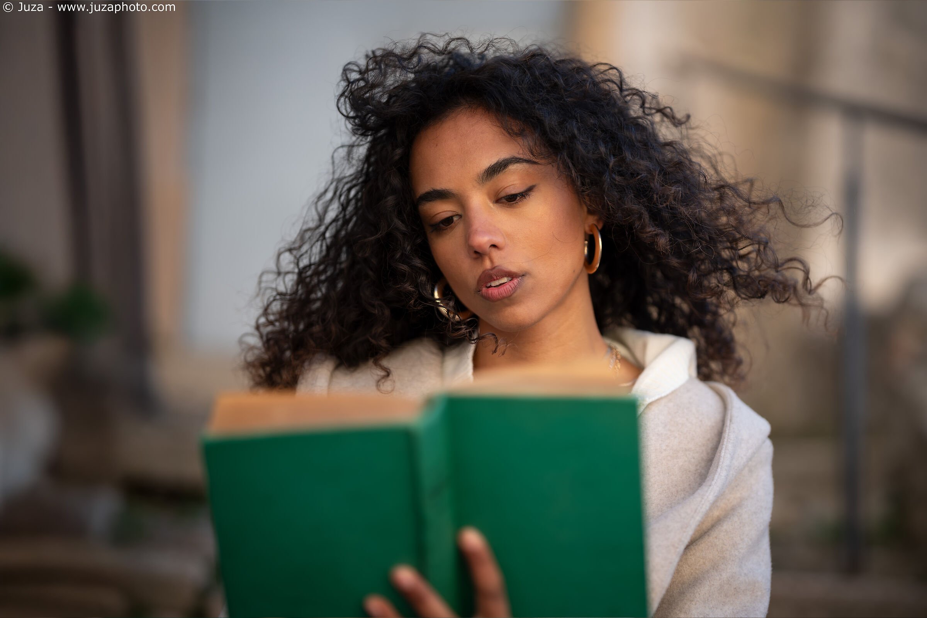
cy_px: 309
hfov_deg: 23.9
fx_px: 2189
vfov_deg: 16.1
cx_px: 464
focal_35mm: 85
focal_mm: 85
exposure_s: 1/1000
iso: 100
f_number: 1.4
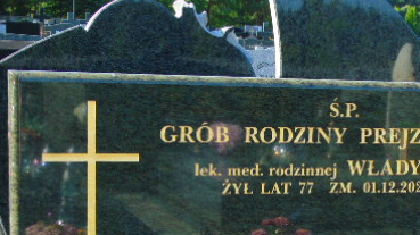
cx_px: 285
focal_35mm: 87
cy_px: 258
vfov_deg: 13.6
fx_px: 968
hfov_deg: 24.3
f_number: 4.1
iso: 80
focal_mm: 8.2
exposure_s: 1/160
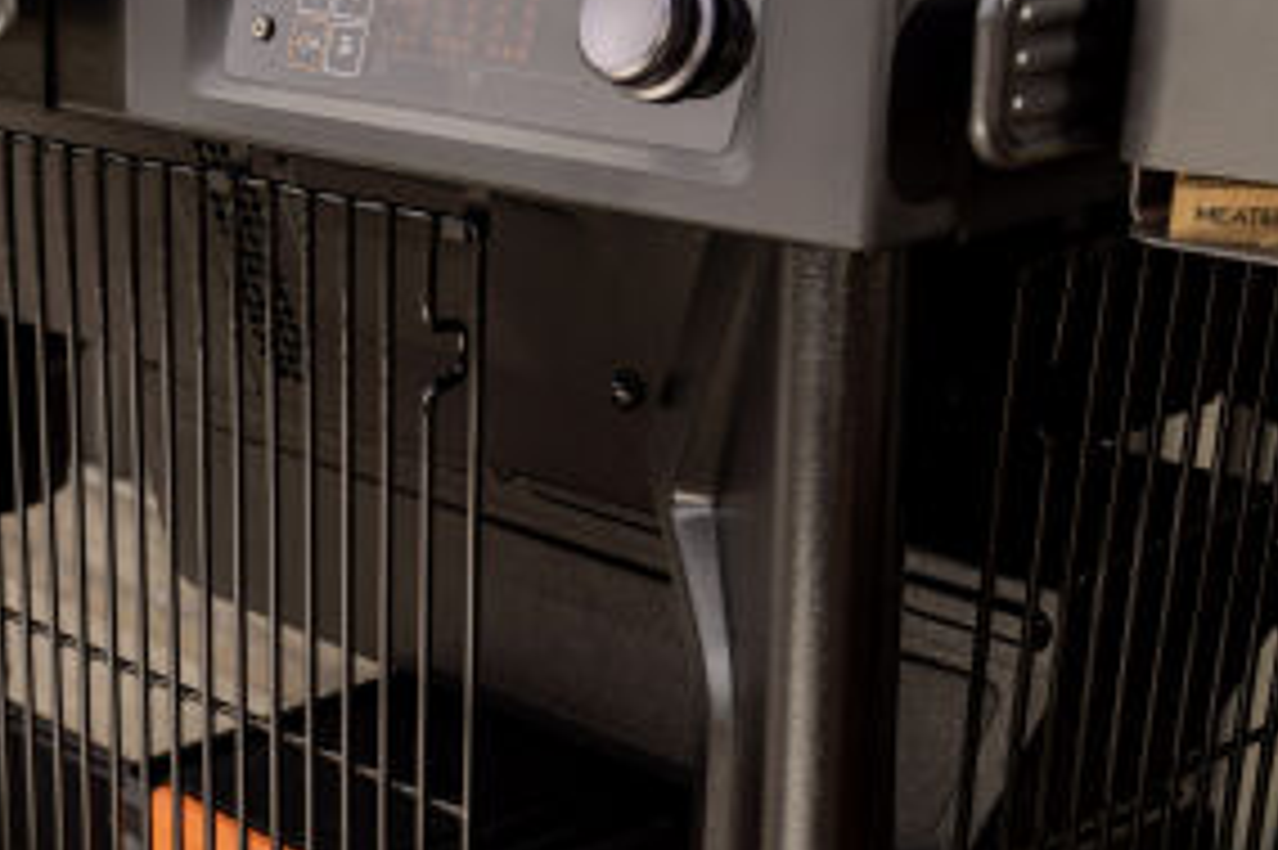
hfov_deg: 25.9
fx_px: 2625
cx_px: -18
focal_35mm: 74
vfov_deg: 18.4
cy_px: 551
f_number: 5.6
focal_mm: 36
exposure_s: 1/100
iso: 50
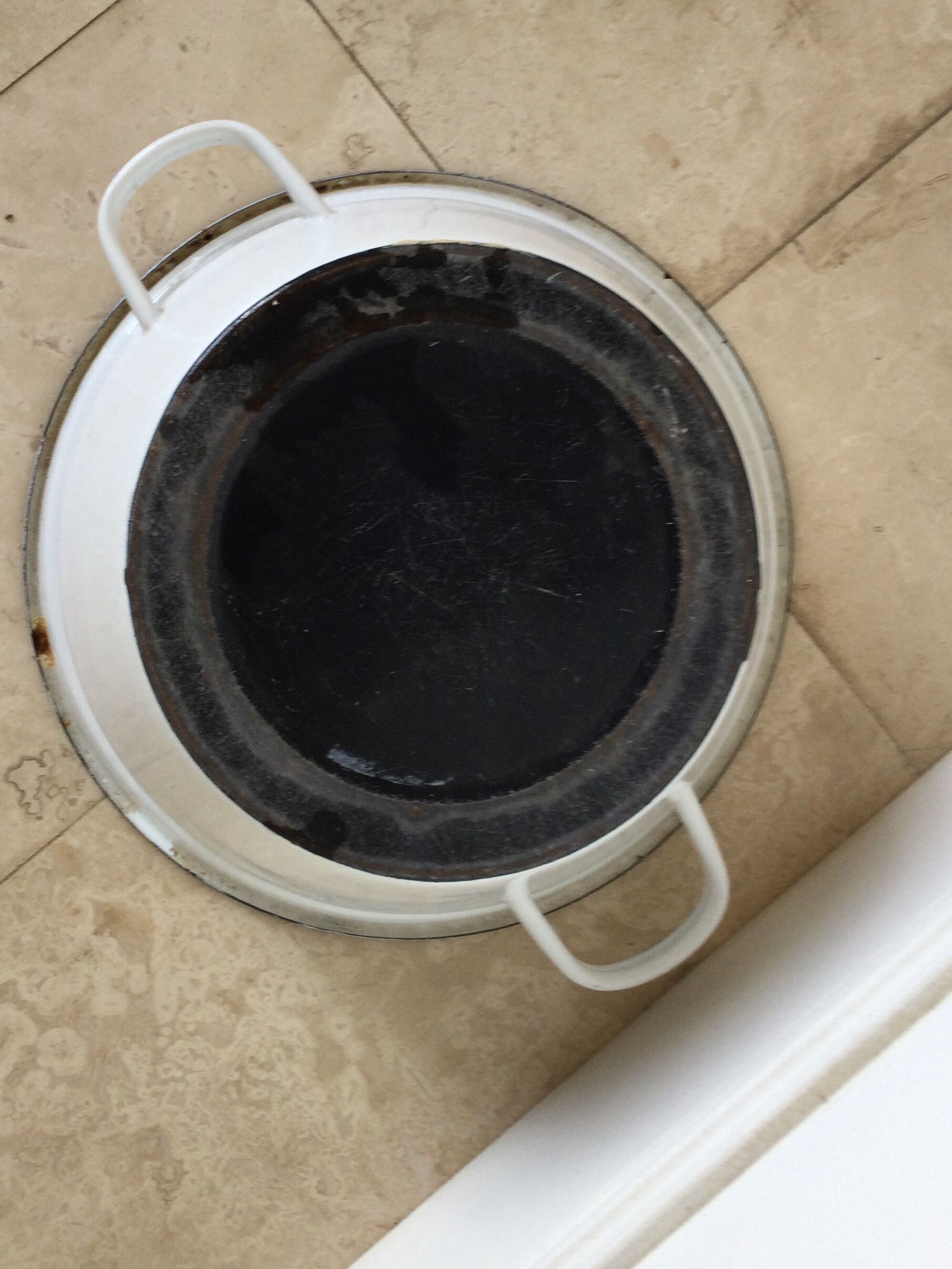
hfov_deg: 34.2
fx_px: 1540
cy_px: 525
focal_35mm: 42
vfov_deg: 44.6
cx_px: 375
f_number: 2.4
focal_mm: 3.3
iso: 32
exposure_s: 1/50
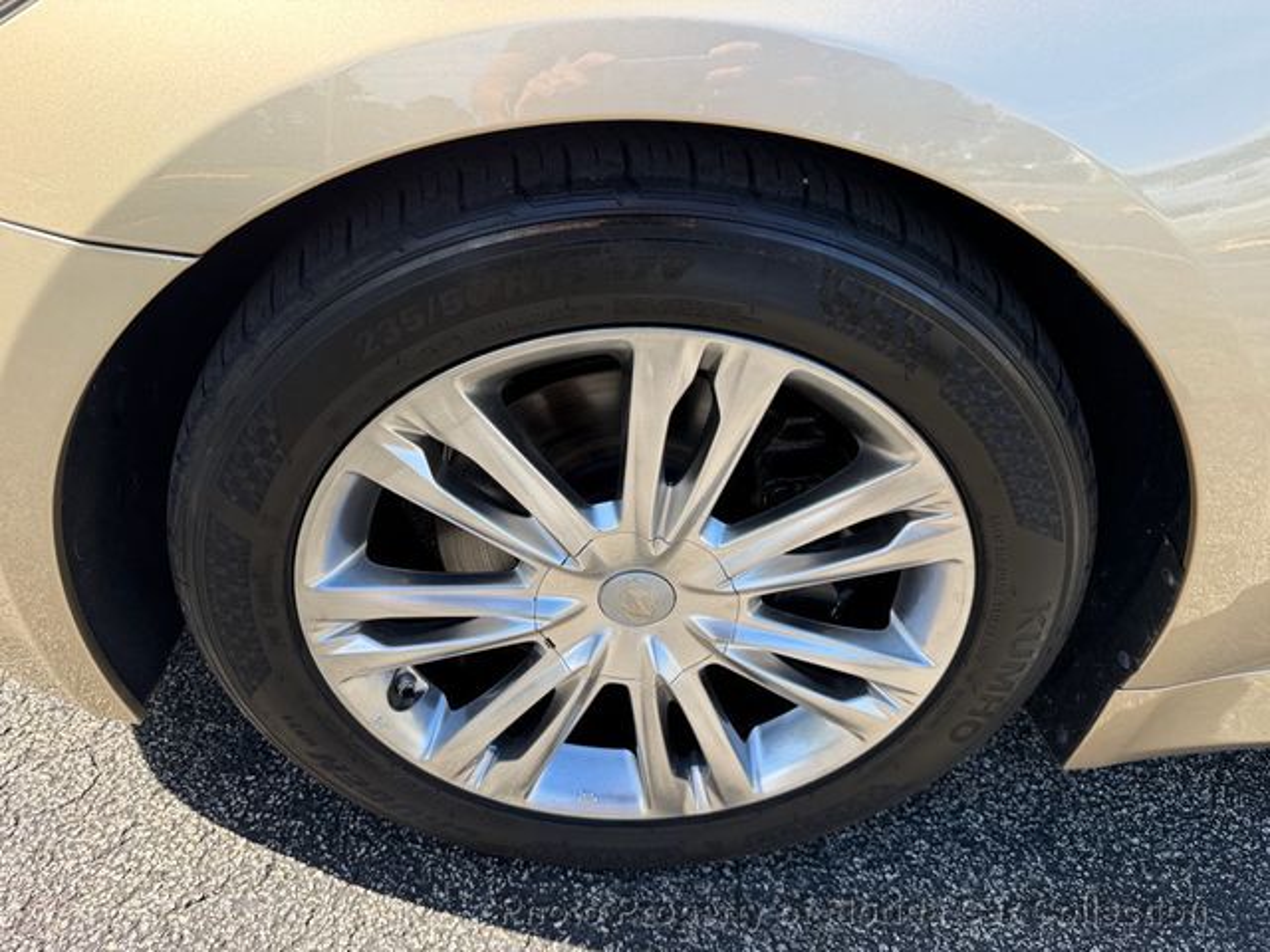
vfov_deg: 56.8
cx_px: 635
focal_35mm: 24
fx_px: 881
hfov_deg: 71.6
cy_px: 476
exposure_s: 1/931
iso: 100
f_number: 1.78
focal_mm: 6.76
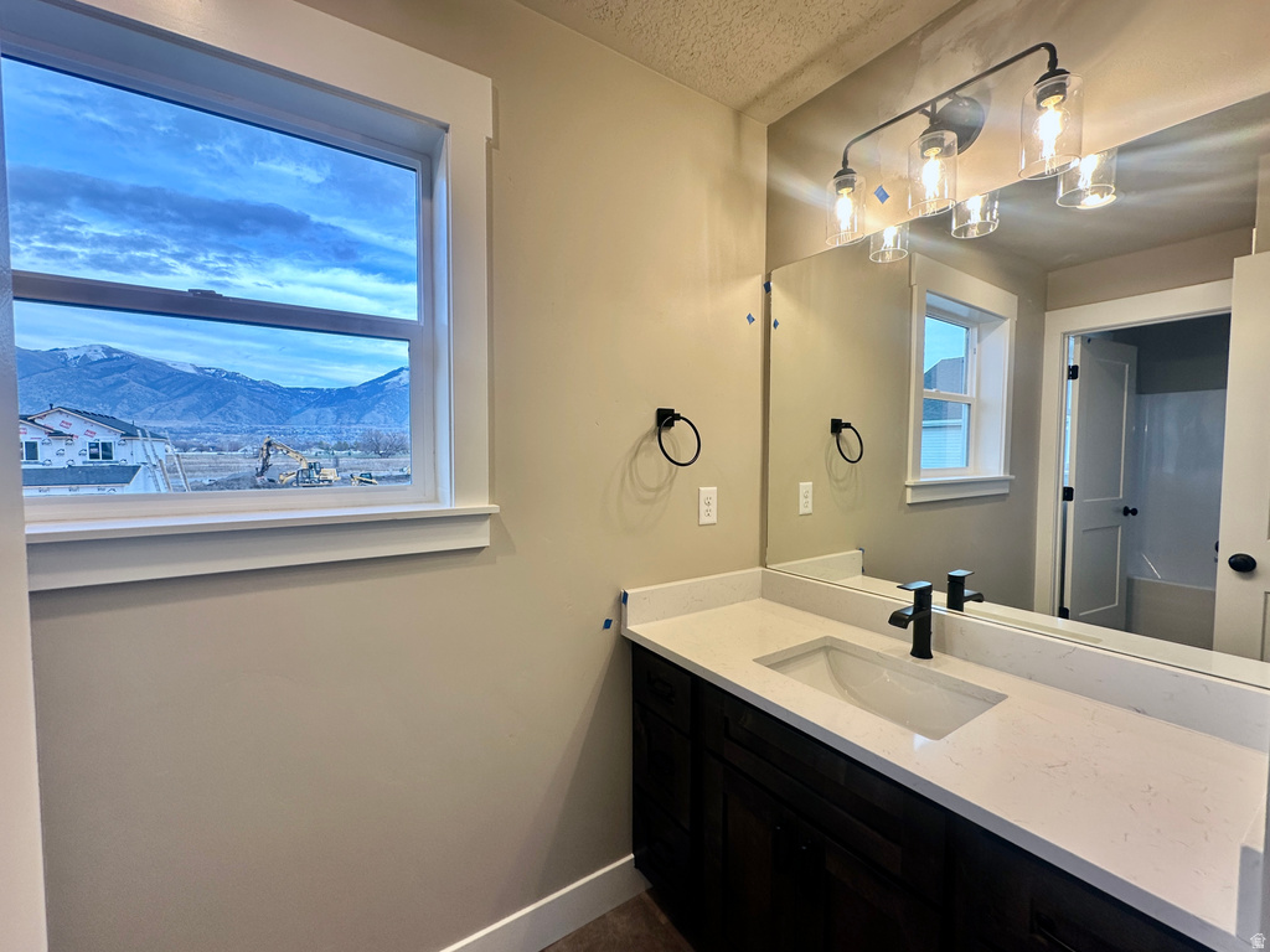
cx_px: 635
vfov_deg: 85.7
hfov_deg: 102.1
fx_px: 514
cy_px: 476
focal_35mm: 14
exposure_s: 1/120
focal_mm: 2.22
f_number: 2.2
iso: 64
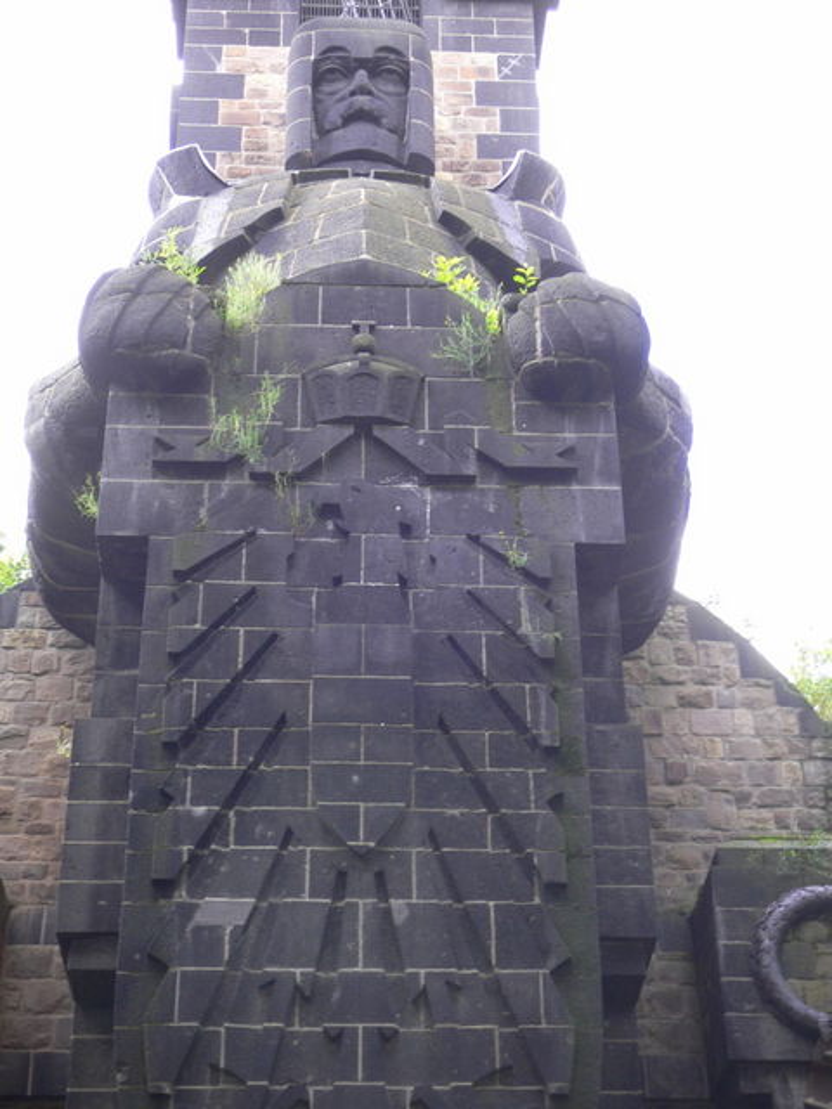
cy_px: 554
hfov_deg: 22.3
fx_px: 2115
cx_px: 416
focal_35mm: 66
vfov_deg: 29.4
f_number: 4
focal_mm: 11
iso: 100
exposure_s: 1/30
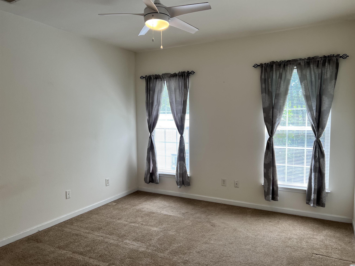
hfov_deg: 67.3
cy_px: 133
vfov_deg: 53.1
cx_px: 178
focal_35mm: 26
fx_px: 267
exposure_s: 1/157
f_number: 1.5
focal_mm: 5.7
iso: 50
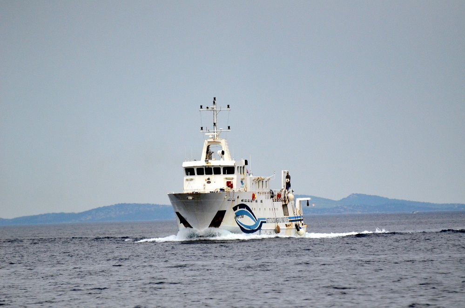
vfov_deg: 3.0
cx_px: 232
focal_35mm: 450
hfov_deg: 4.6
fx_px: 5799
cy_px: 154
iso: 1600
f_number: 5.6
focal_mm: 300
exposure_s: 1/8000
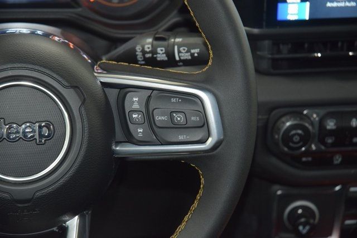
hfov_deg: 19.5
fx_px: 1041
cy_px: 119
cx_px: 178
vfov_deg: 13.0
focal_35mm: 105
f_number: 4.5
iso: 2000
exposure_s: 1/20
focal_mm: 70
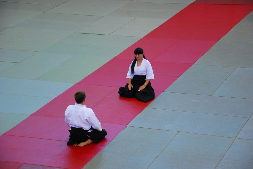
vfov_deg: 13.1
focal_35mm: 105
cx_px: 126
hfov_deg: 19.4
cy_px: 84
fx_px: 739
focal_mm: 70
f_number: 5.6
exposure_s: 1/40
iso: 800
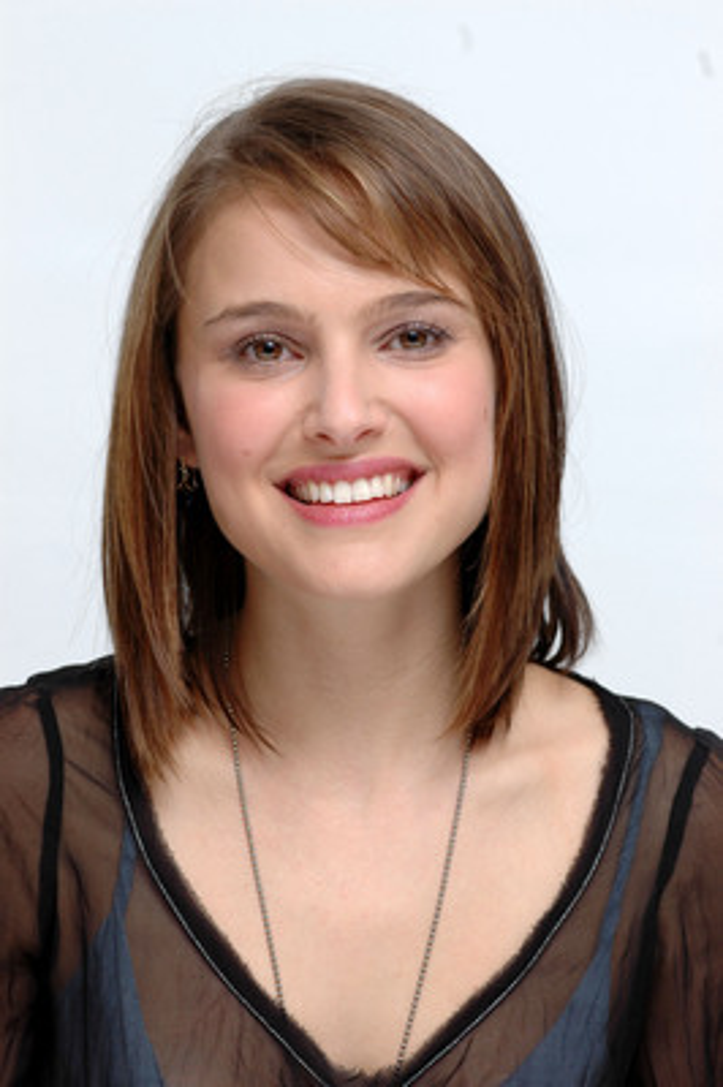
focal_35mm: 168
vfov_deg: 12.2
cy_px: 544
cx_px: 362
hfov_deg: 8.2
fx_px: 5069
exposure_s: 1/250
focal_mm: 112
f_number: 7.1
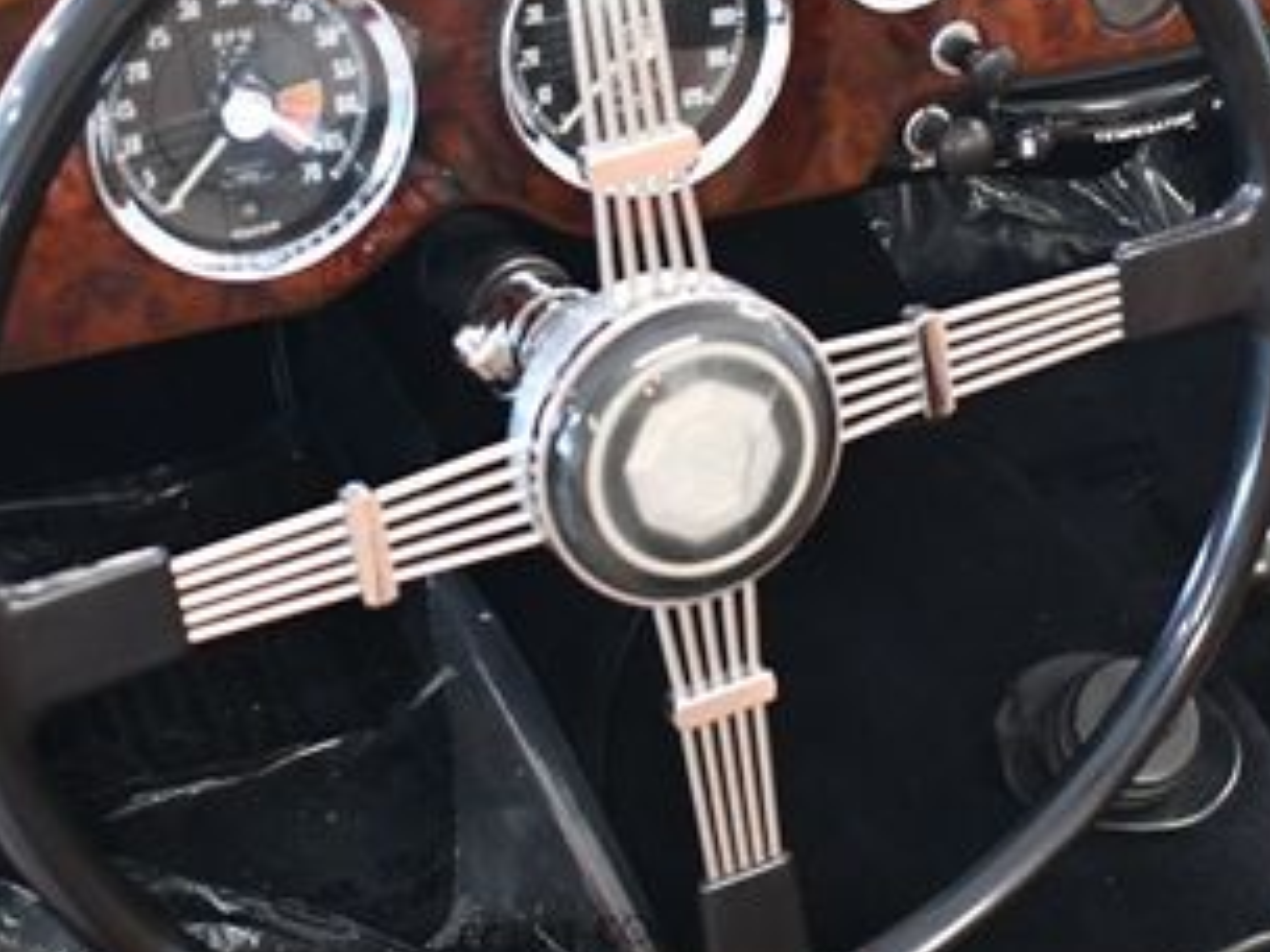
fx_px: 2678
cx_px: 727
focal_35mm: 73
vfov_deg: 20.2
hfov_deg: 26.6
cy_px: 434
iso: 3200
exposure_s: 1/100
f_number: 3.5
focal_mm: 18
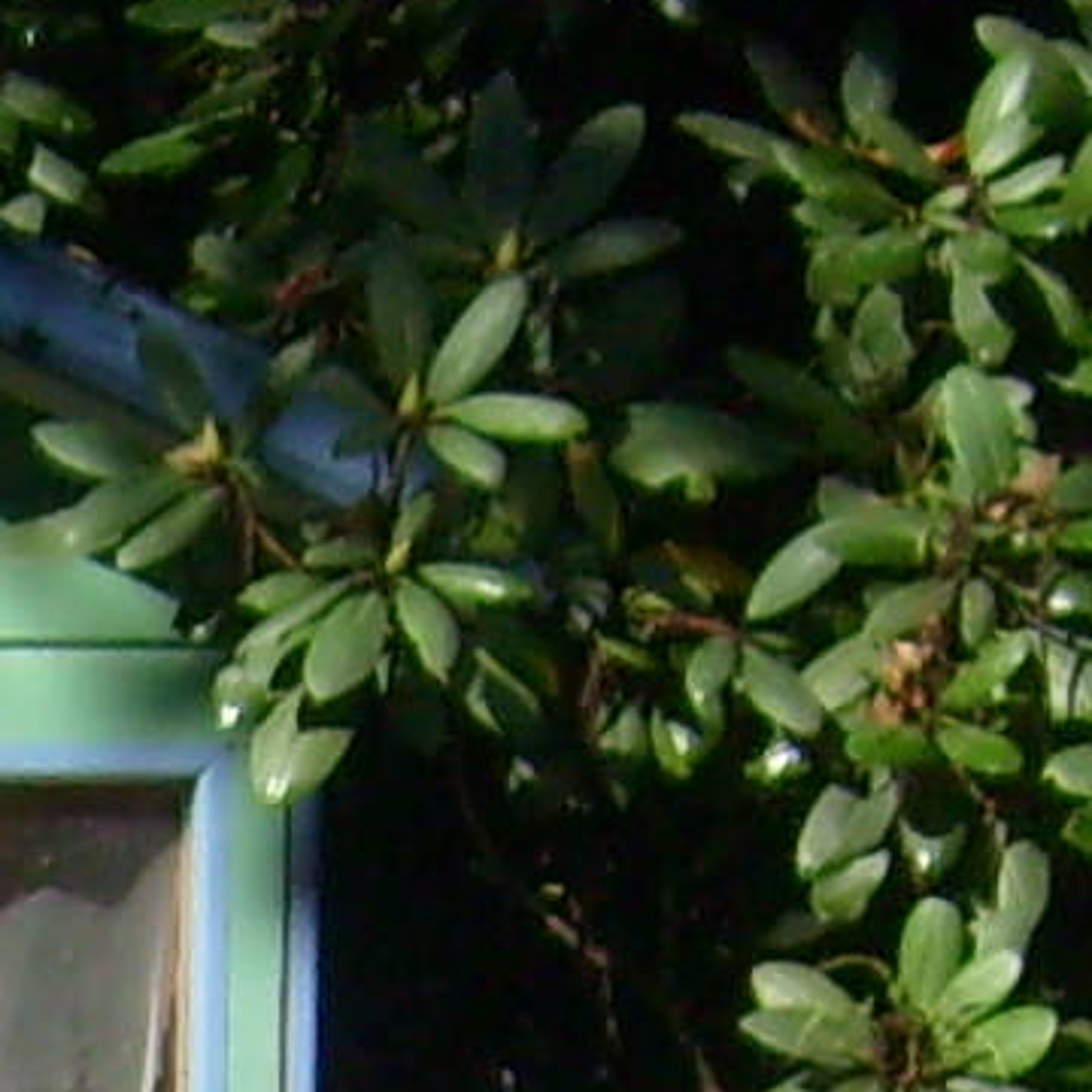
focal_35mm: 264
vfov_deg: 6.4
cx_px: -1310
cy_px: 2357
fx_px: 9422
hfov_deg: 6.4
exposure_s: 1/125
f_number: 7.1
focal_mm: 5.8
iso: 80
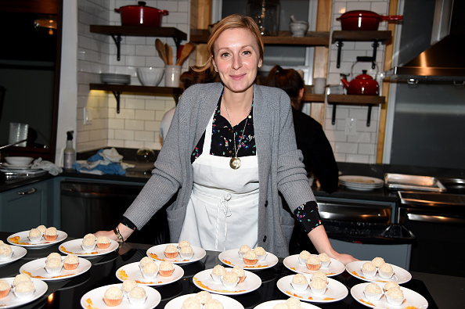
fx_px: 490
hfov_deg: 50.7
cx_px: 232
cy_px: 154
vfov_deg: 35.0
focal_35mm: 38
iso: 640
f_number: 4
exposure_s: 1/250
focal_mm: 38
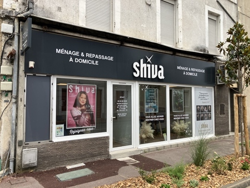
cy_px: 94
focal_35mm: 28
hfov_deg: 63.4
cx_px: 125
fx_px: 202
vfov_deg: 49.8
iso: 32
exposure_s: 1/934
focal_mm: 4
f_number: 1.8
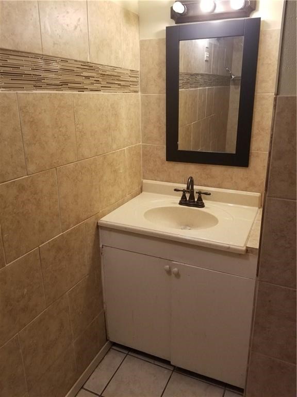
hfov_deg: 53.1
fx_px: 297
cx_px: 148
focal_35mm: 26
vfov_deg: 67.3
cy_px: 198
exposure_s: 1/60
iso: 200
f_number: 1.7
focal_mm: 4.25
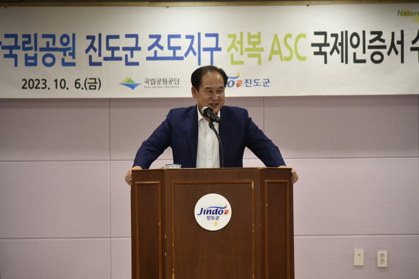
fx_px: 1397
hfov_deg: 17.1
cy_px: 140
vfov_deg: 11.4
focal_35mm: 120
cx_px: 210
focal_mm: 120
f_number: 4
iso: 800
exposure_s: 1/100
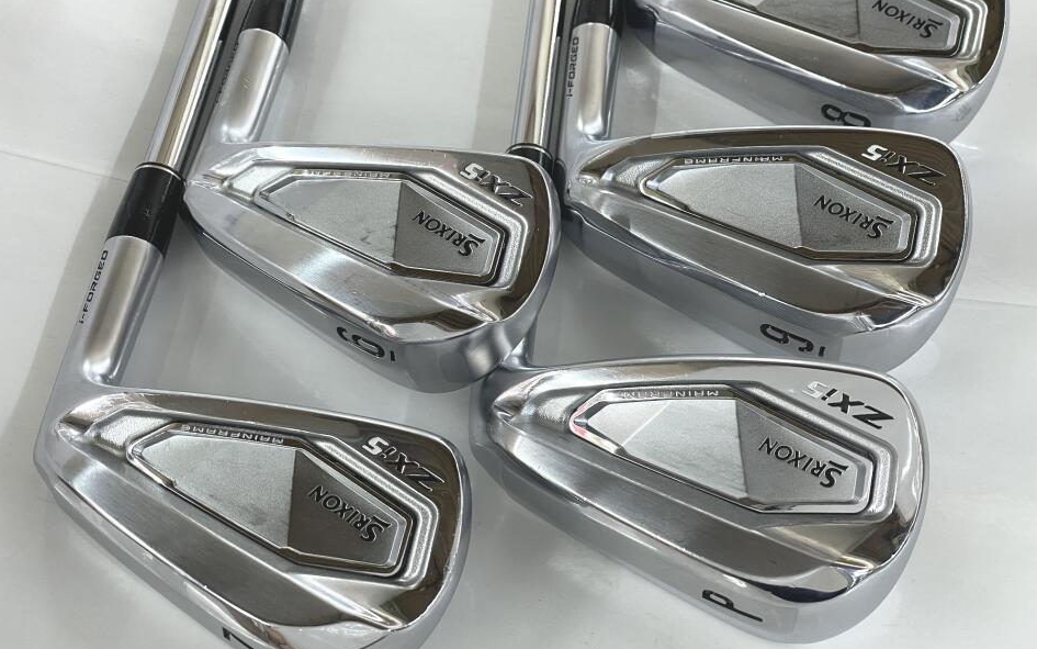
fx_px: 1583
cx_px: 521
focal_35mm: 56
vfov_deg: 23.1
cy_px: 302
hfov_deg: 36.3
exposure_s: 1/120
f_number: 2
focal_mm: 6
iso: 125
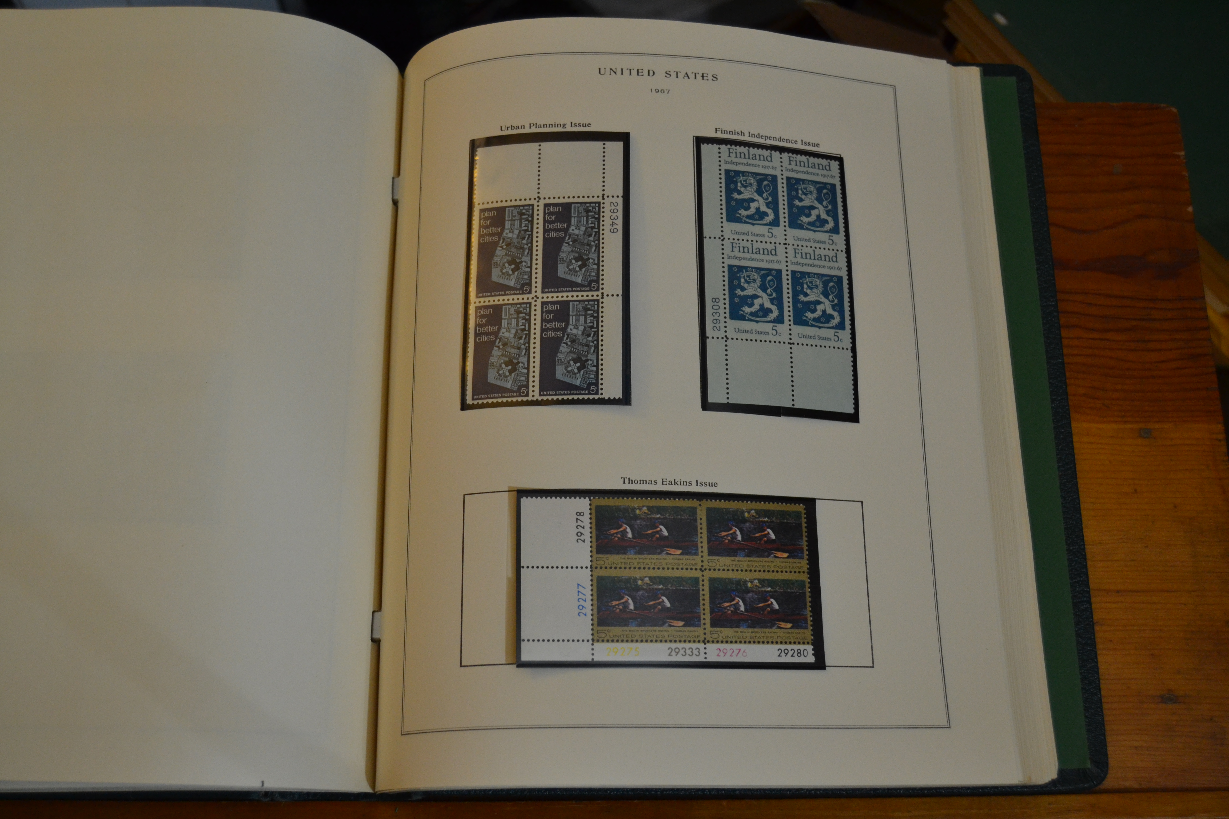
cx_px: 614
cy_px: 410
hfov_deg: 49.6
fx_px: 1331
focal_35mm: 39
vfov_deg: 34.2
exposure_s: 1/60
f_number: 4
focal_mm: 26
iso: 1000
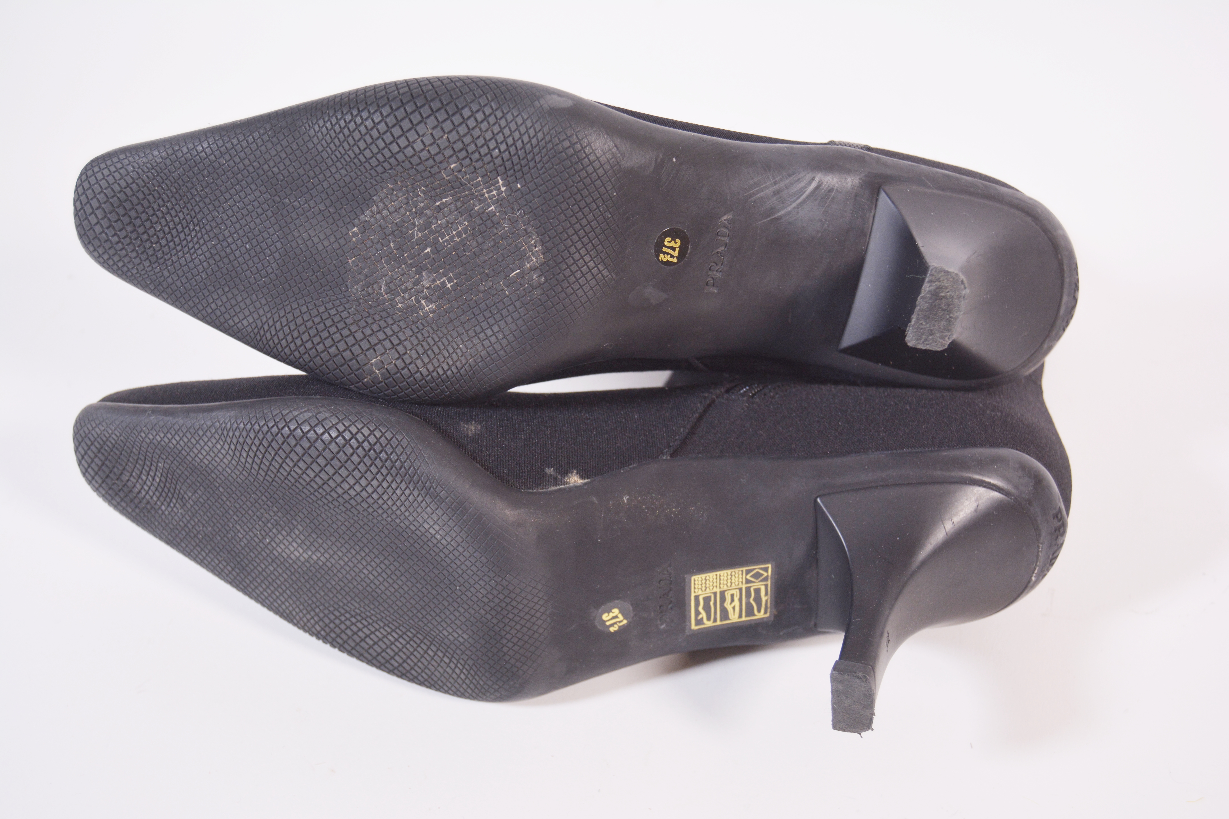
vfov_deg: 31.9
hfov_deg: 46.4
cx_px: 614
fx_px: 1434
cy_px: 410
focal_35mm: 42
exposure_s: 1/100
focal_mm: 28
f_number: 5
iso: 400
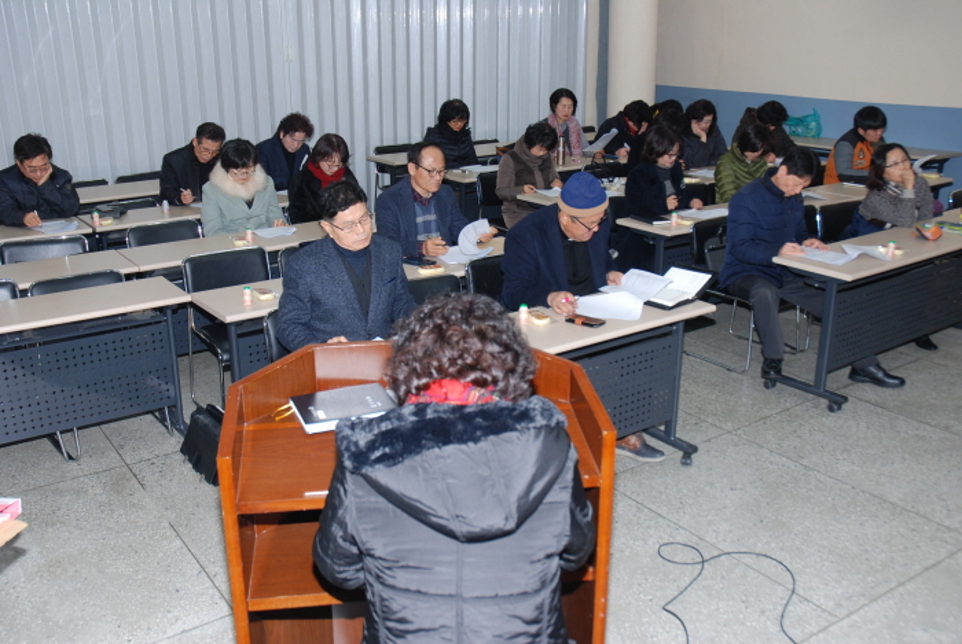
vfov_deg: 37.0
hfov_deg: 53.1
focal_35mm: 36
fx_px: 963
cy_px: 322
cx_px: 481
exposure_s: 1/60
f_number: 5.6
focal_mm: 24
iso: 200
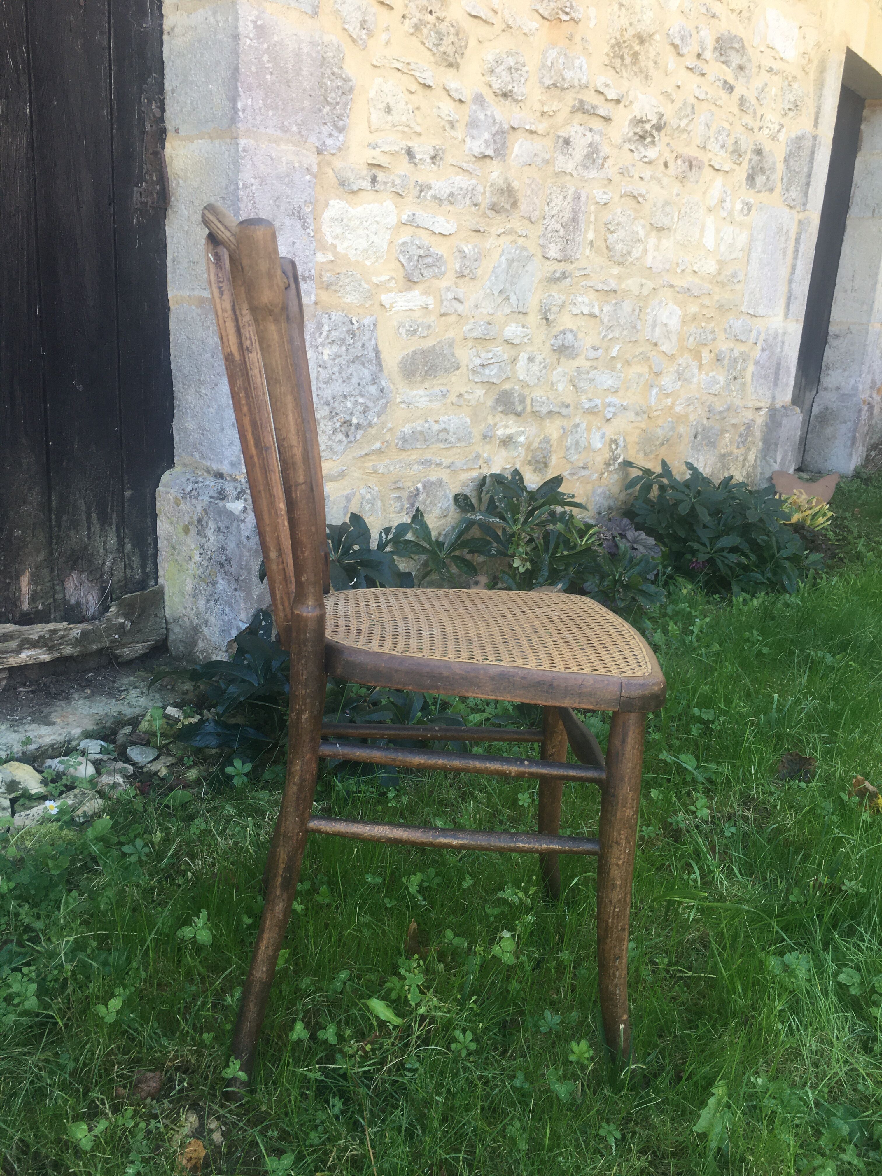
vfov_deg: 61.7
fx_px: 985
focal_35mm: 29
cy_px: 588
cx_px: 441
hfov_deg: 48.2
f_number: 2.2
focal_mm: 4.15
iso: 32
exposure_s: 1/100
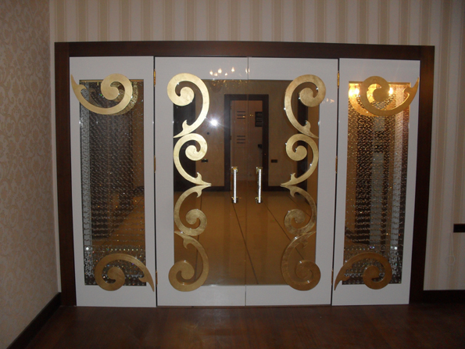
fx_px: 470
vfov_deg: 40.7
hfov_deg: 52.6
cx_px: 232
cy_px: 174
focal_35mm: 35
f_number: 3.2
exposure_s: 1/45
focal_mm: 6.3
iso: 200
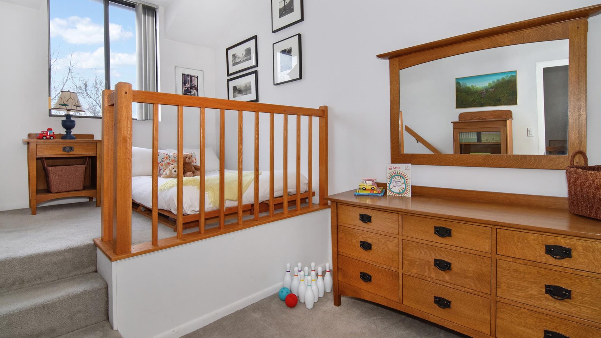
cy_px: 148
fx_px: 279
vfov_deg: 62.1
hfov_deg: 94.2
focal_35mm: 18
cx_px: 299
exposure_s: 1/30
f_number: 11
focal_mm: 11
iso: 640
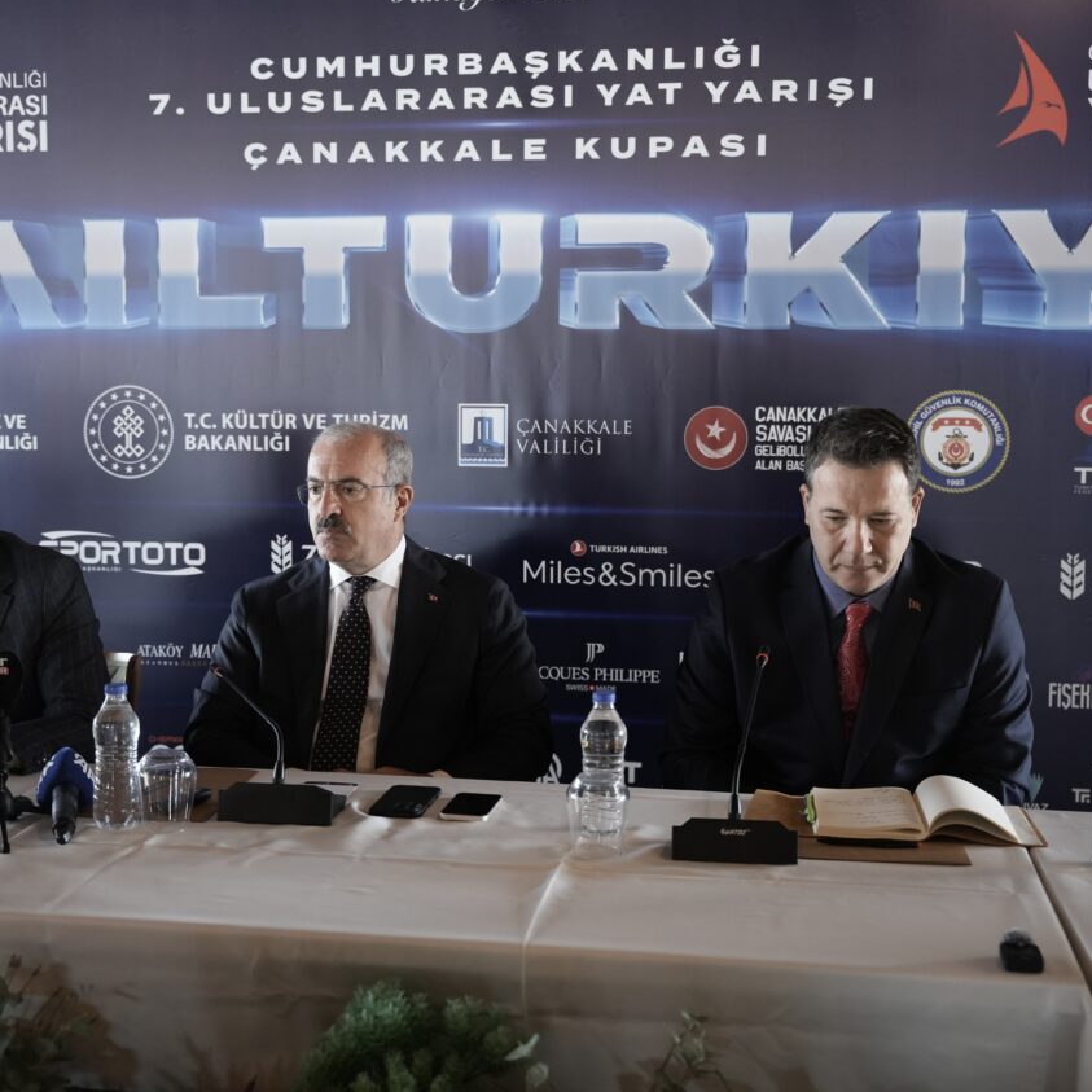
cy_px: 546
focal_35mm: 50
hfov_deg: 33.9
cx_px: 497
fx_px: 1790
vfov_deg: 33.9
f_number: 2.8
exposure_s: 1/160
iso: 1600
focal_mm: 38.9
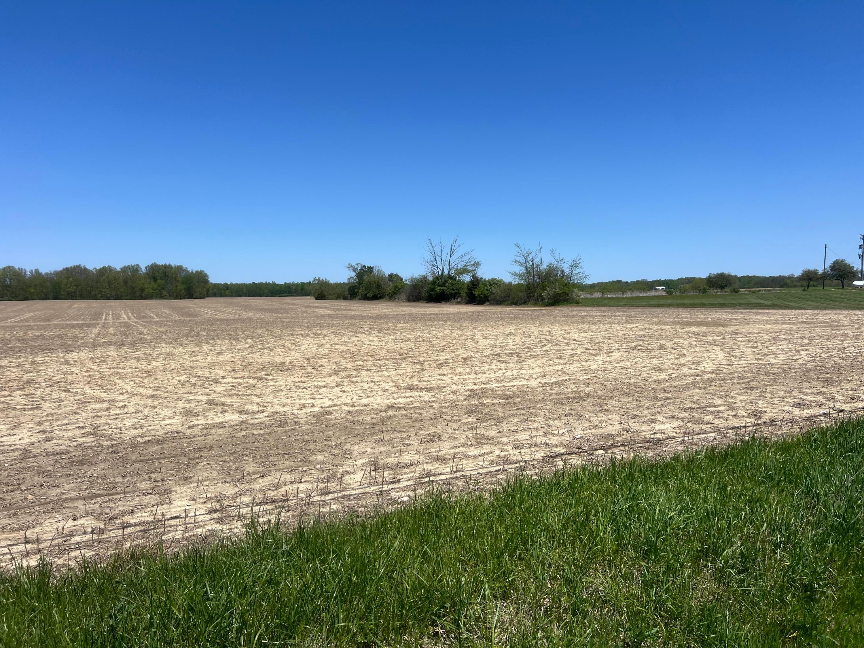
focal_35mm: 26
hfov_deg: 67.3
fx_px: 649
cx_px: 432
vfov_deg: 53.1
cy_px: 324
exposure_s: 1/7463
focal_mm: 5.7
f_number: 1.5
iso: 50
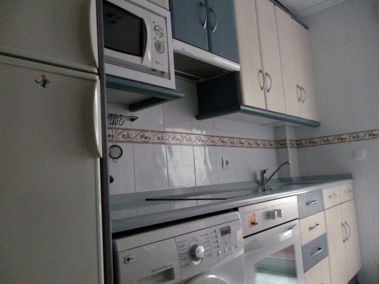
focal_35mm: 28
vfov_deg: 49.7
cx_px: 190
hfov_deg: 63.4
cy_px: 142
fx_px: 307
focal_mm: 5
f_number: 3.1
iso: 1000
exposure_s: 1/8
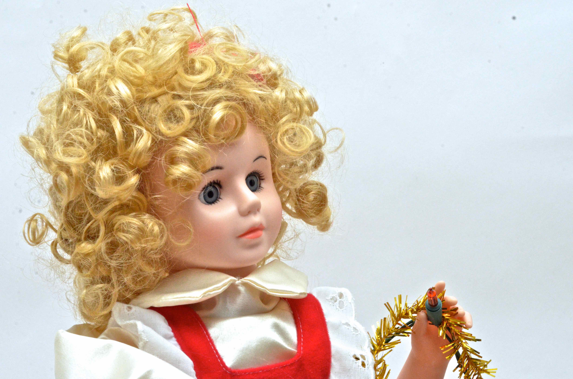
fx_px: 2025
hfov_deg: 16.1
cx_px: 286
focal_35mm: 128
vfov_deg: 10.7
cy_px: 190
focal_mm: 85
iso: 4000
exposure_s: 1/200
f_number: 20
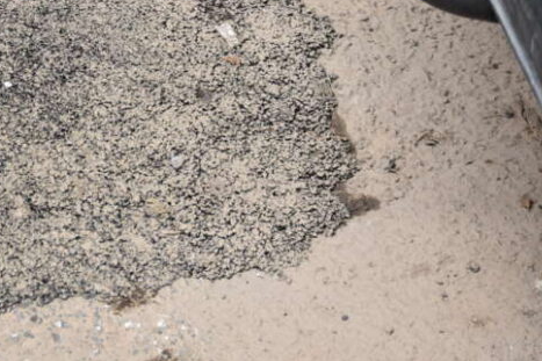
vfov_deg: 10.9
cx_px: -32
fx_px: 1881
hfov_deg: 16.0
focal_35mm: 125
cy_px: 8
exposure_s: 1/320
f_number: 3.5
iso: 250
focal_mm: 38
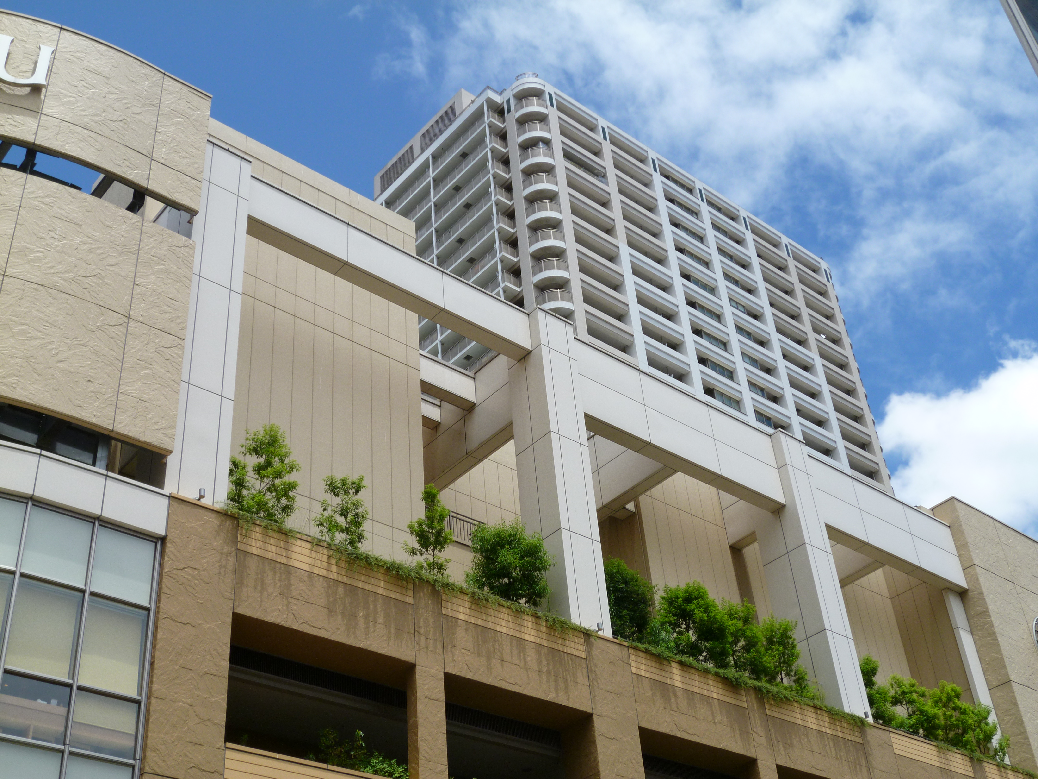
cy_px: 390
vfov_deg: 35.1
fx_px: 1229
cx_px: 519
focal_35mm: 41
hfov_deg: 45.8
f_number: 5
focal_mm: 7.4
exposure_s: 1/500
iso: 80
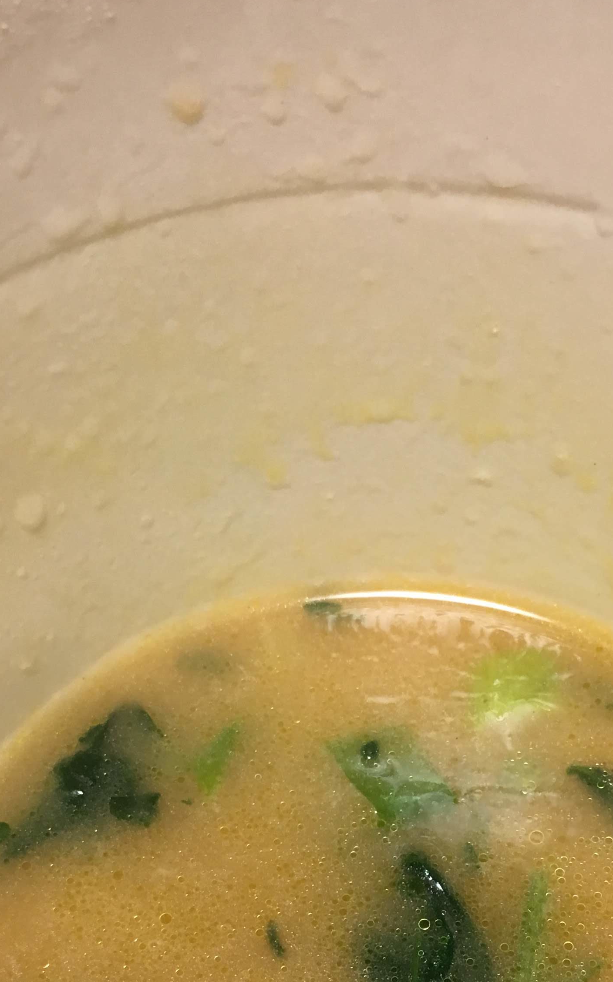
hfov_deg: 23.5
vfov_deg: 35.4
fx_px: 1471
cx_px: 357
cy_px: 817
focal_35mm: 55
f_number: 2.2
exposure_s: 1/30
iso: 80
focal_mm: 4.15
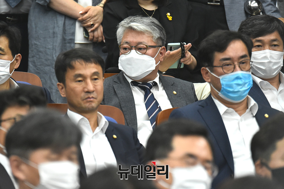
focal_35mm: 400
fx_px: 3154
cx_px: 142
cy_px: 94
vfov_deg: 3.4
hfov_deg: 5.2
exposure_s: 1/320
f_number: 6.3
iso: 4000
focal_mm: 400
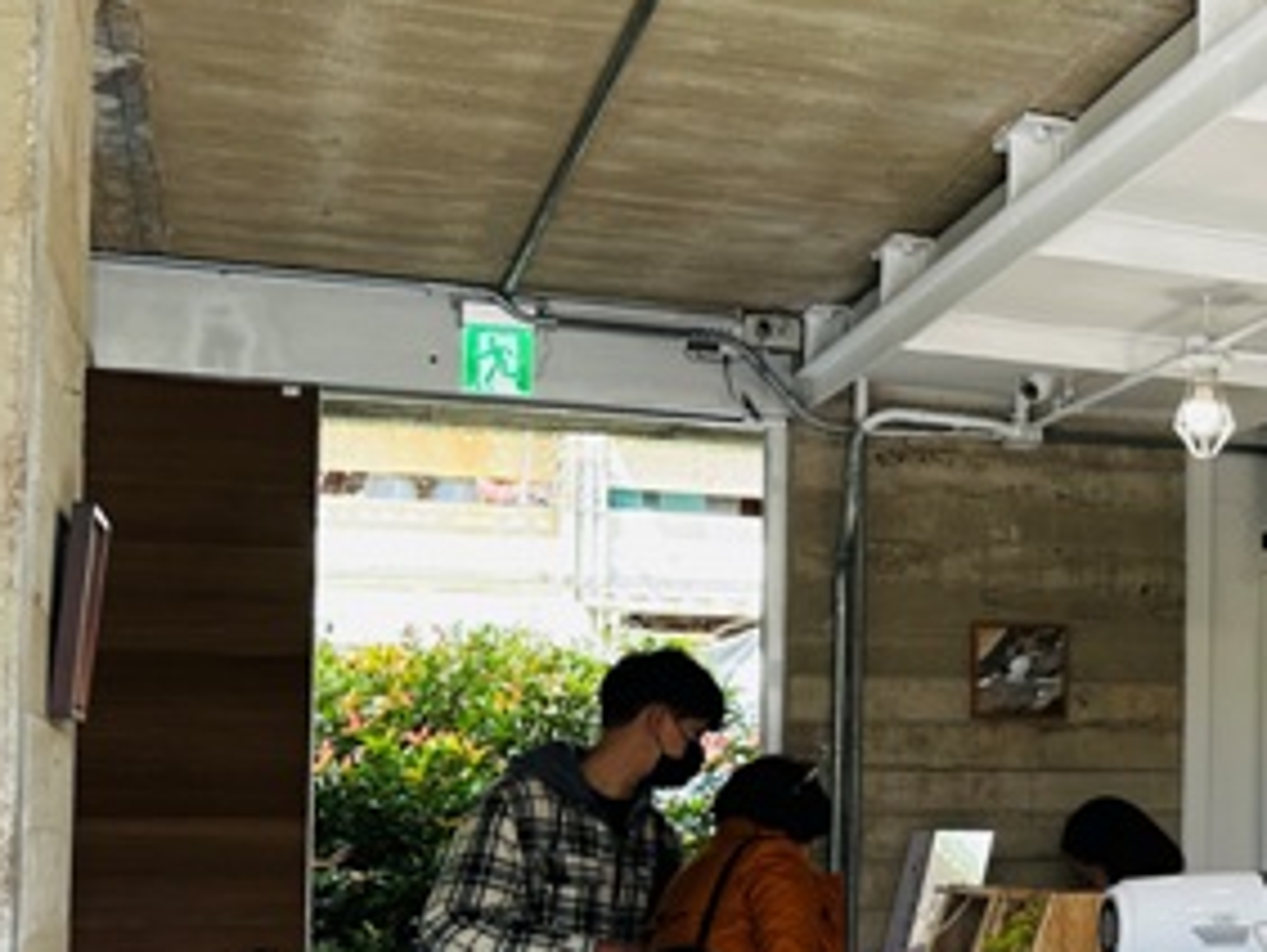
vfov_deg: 21.5
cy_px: 710
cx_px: 1555
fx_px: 2491
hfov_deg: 25.4
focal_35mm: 68
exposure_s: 1/229
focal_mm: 6.86
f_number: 1.78
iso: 80
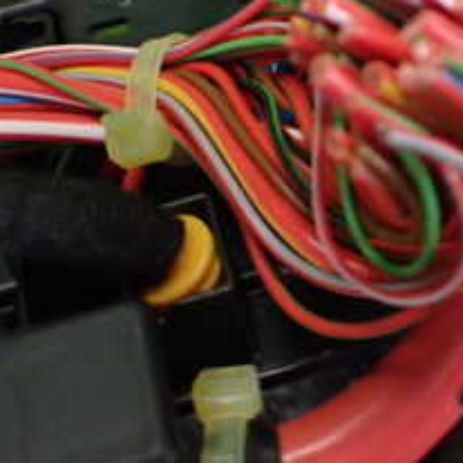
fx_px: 1165
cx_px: 362
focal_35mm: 77
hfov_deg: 22.2
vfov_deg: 21.7
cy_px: 9
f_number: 2.3
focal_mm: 5.4
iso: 640
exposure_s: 1/125
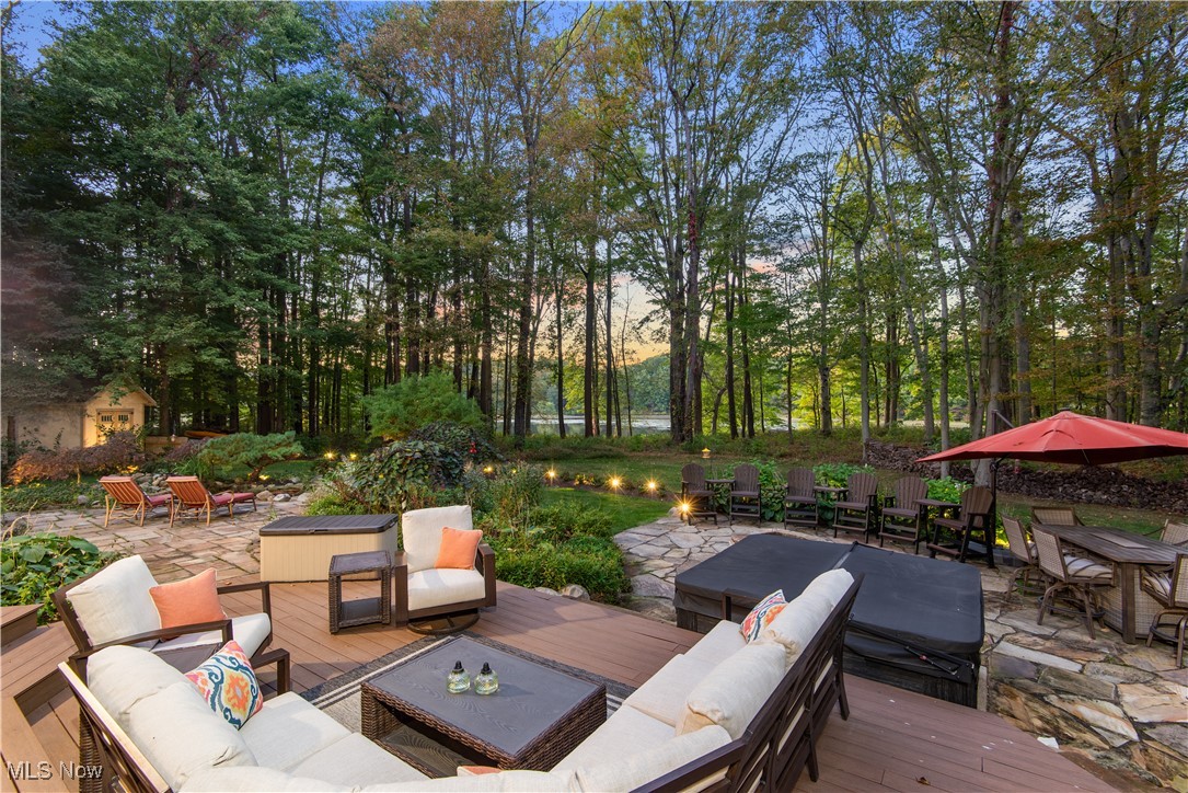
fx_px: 528
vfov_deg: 73.8
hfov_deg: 96.7
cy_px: 396
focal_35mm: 16
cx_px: 594
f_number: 8
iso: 400
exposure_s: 2.5
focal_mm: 16
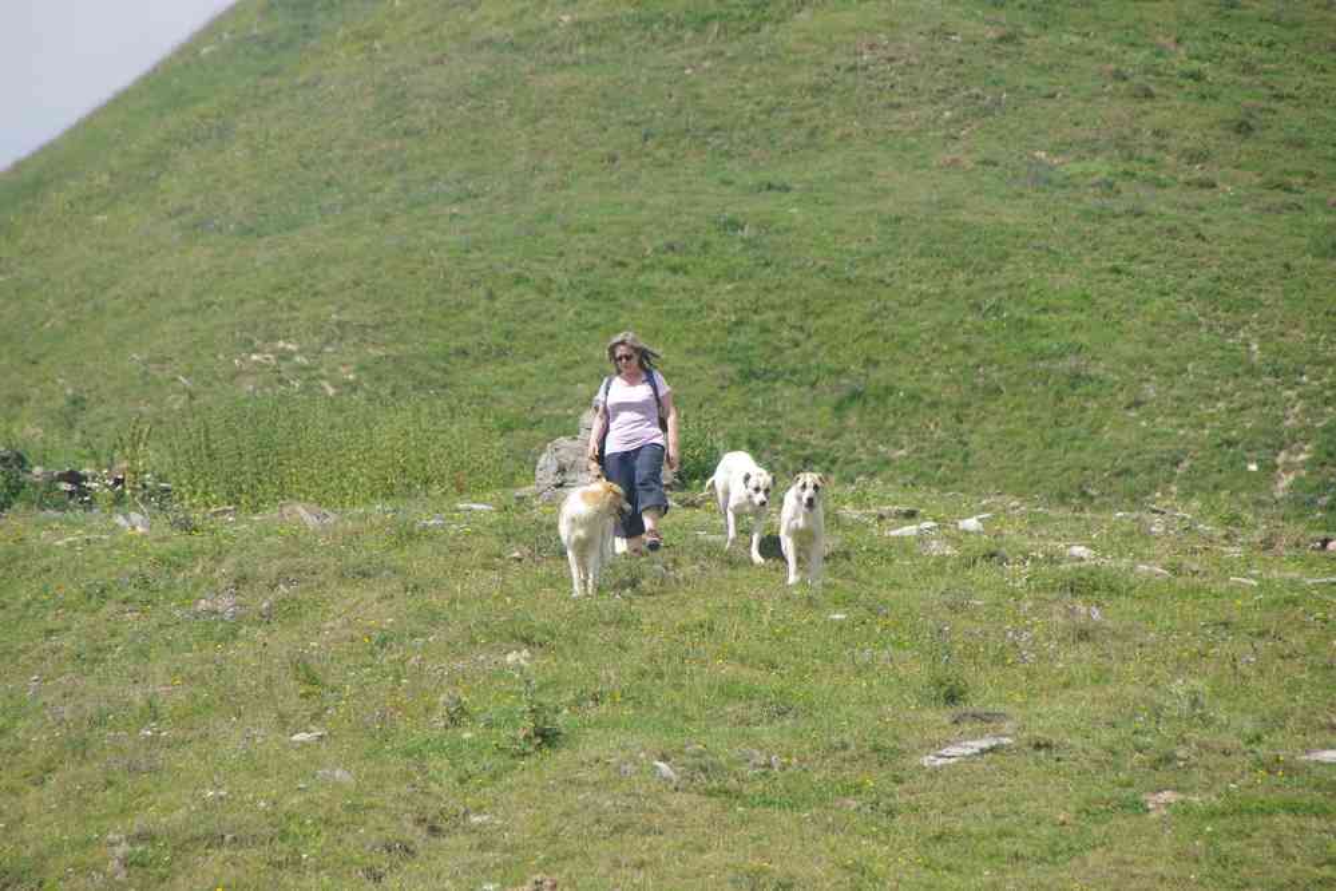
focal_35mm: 345
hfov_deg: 6.0
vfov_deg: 4.0
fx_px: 12802
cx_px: 668
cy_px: 446
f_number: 10
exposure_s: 1/250
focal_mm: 230
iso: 800
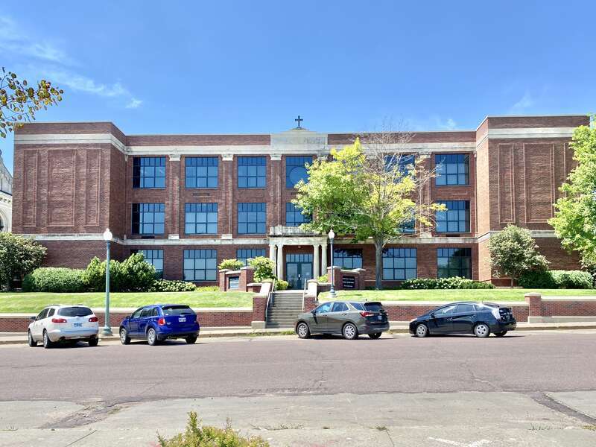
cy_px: 224
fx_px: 448
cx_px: 298
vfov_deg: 53.1
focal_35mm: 26
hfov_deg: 67.3
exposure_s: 1/2222
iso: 32
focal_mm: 4.25
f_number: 1.8
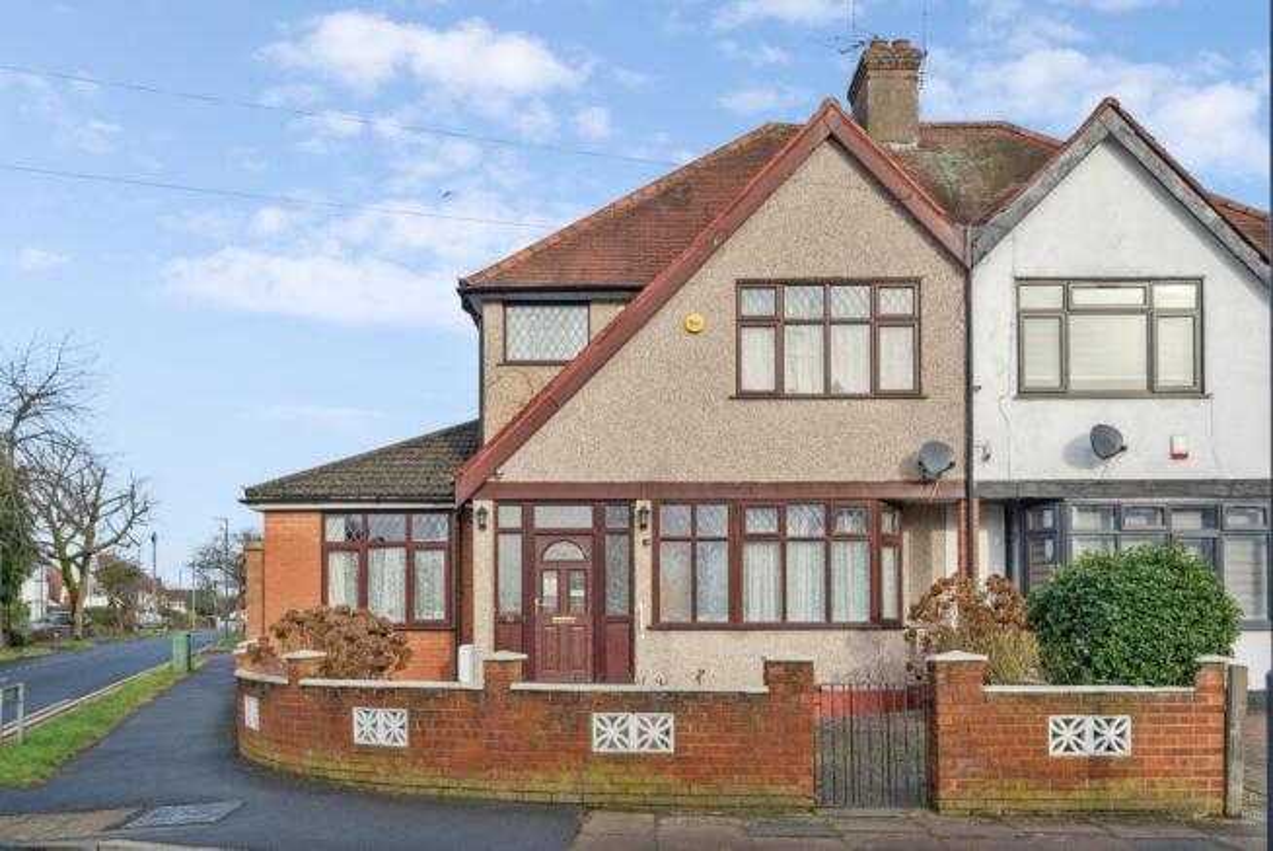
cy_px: 426
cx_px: 636
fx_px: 1238
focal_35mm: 35
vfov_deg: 37.9
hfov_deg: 54.4
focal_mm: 35
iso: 640
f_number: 13
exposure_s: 1/250
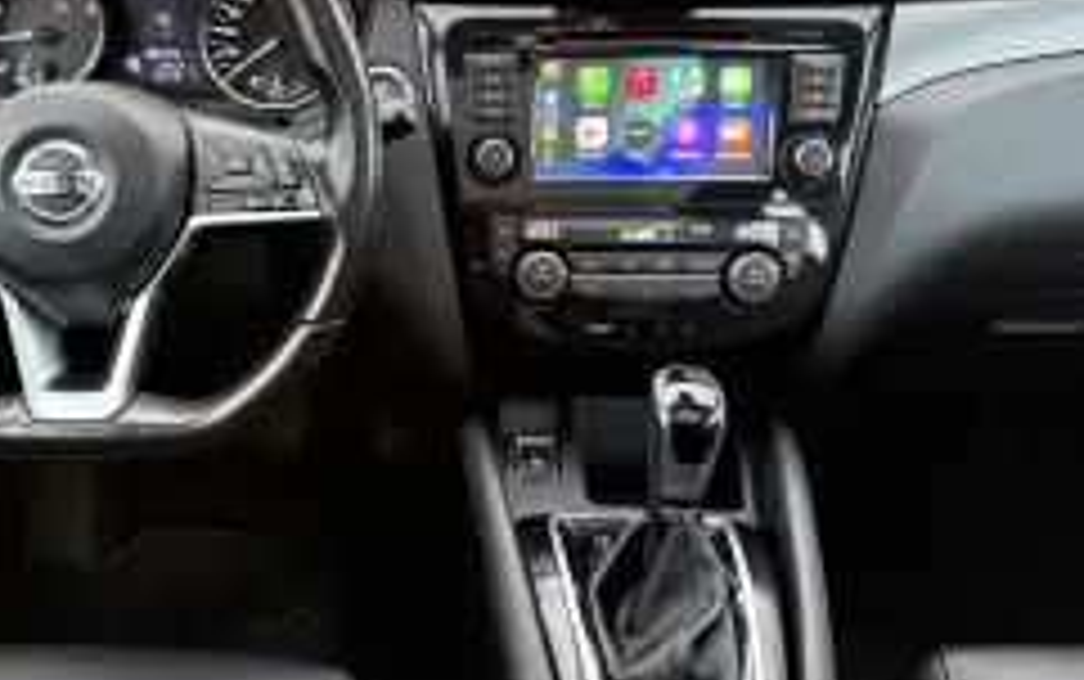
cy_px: 351
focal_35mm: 38
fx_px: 1123
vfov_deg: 33.6
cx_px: 337
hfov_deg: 50.3
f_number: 1.78
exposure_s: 1/56
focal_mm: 6.76
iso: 320
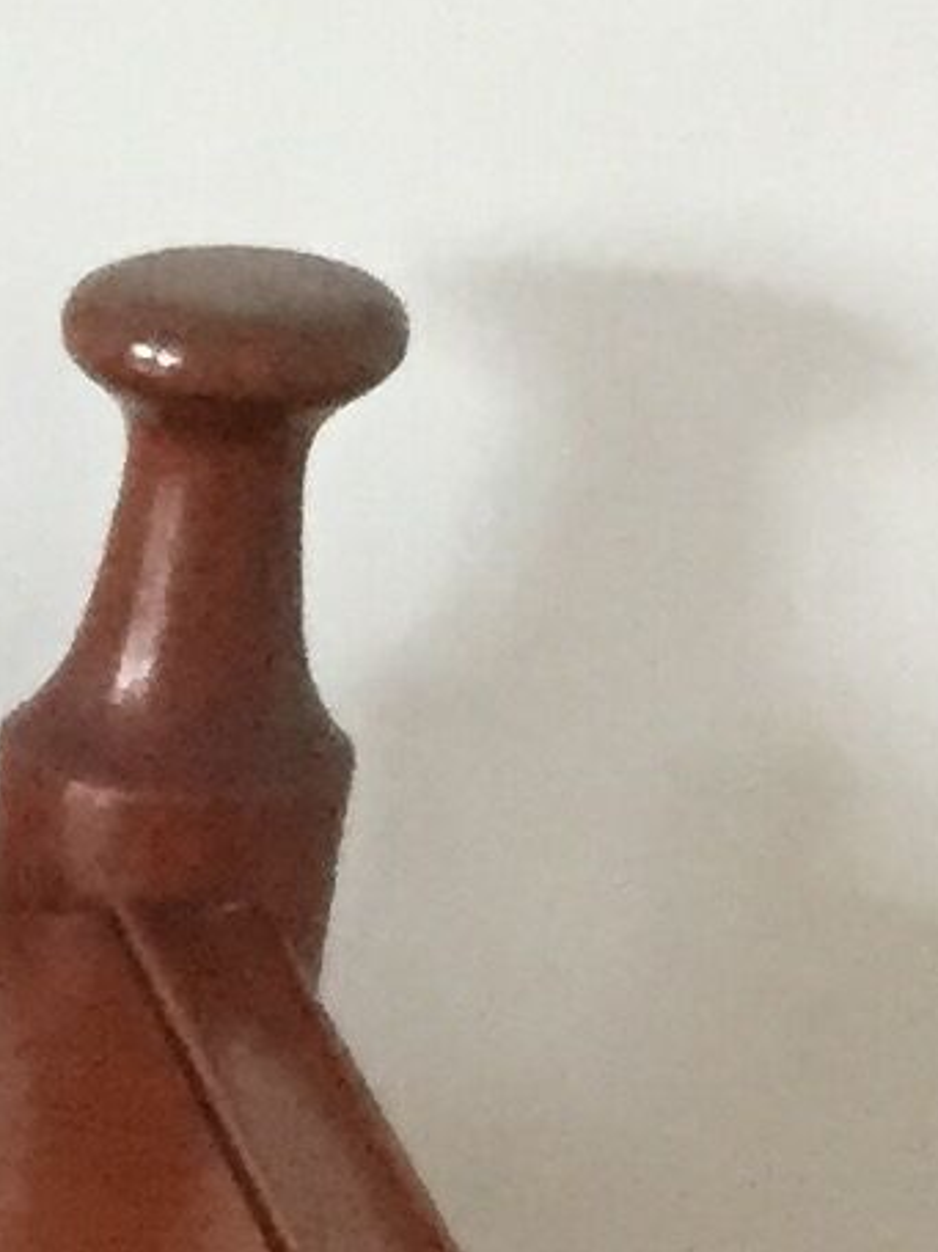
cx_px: -1661
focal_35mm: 208
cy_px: 2355
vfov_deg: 9.0
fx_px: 7519
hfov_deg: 6.6
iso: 250
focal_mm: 4.15
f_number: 2.2
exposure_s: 1/25
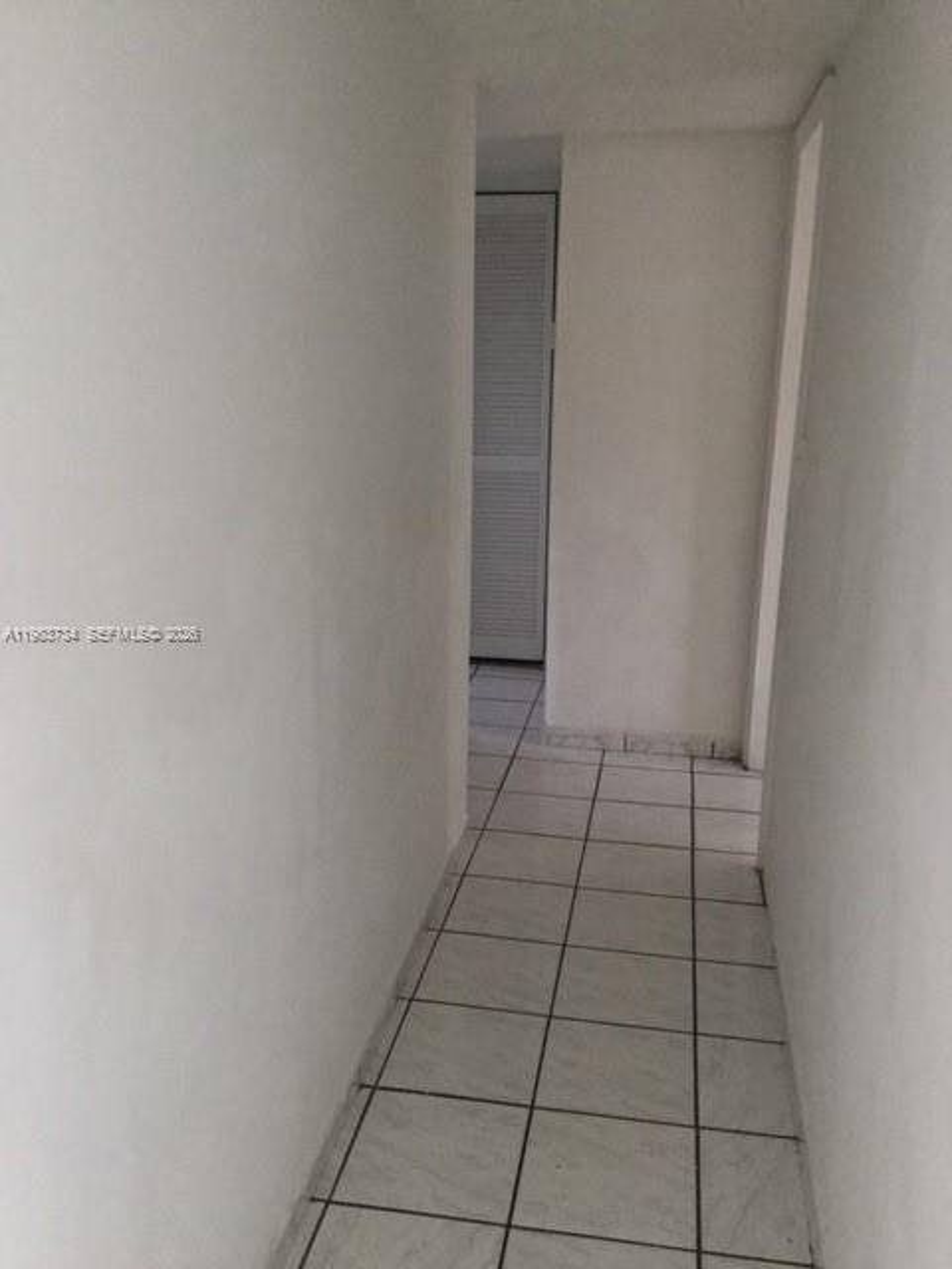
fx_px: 1137
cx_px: 476
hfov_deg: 45.4
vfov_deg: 58.4
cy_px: 634
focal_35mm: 31
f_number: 2.4
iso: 100
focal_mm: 3.3
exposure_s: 1/30
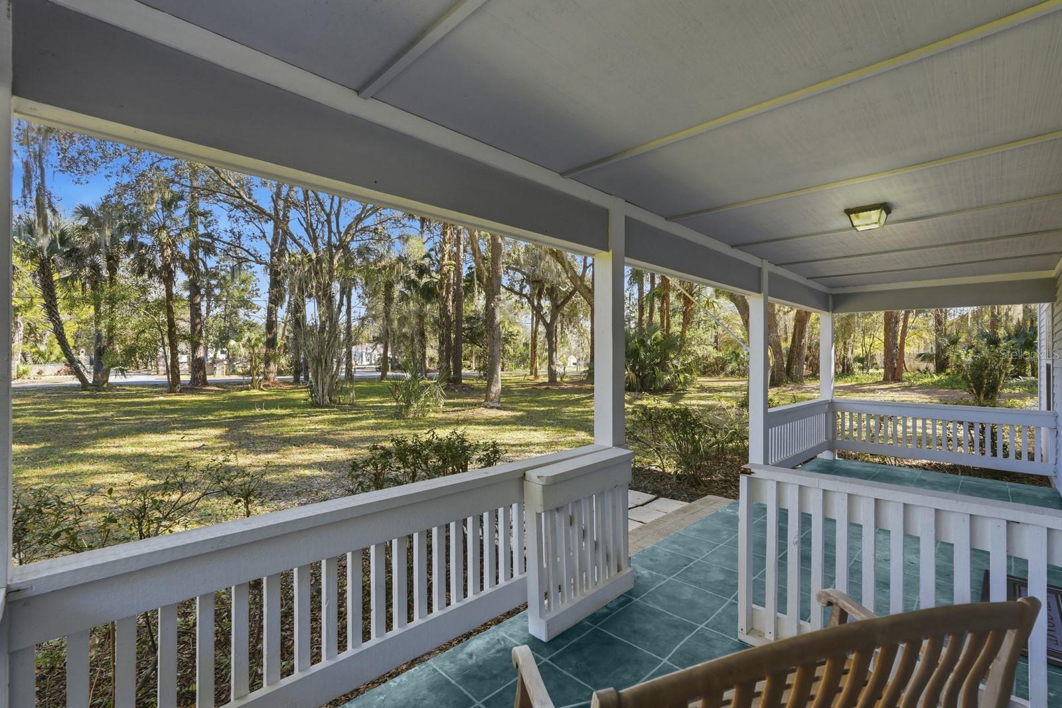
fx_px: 472
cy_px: 354
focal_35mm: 16
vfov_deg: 73.8
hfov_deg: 96.7
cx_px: 531
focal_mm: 16
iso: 160
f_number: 8
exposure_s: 1/500
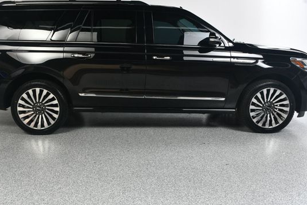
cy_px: 92
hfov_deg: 53.0
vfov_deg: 36.8
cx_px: 133
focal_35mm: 36
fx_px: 307
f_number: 10
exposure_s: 1/160
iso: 100
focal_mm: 20
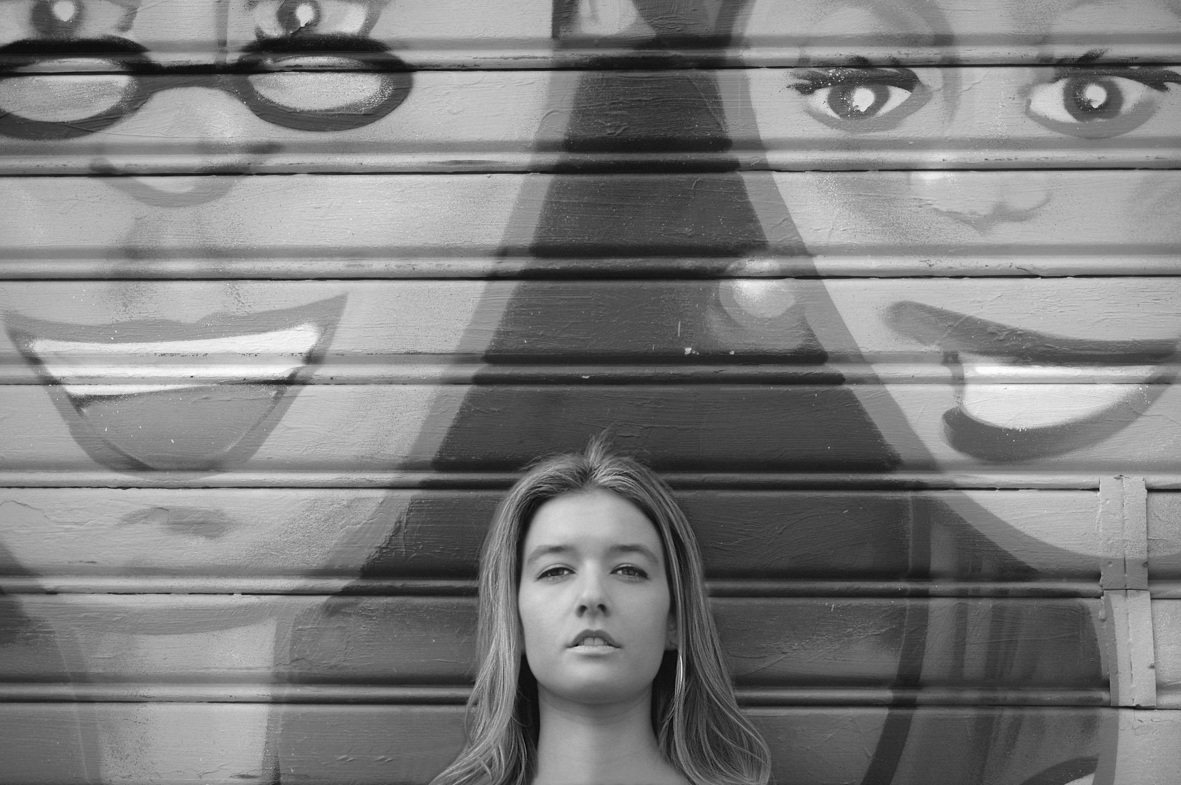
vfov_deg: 25.9
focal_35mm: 52
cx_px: 590
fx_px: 1704
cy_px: 392
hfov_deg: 38.2
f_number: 2.8
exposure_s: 1/800
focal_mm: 35
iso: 100
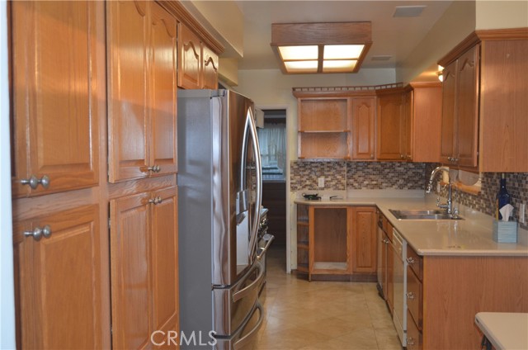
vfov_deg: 34.1
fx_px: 571
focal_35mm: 39
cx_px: 264
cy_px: 175
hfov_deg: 49.6
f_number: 4.2
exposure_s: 1/60
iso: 800
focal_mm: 26
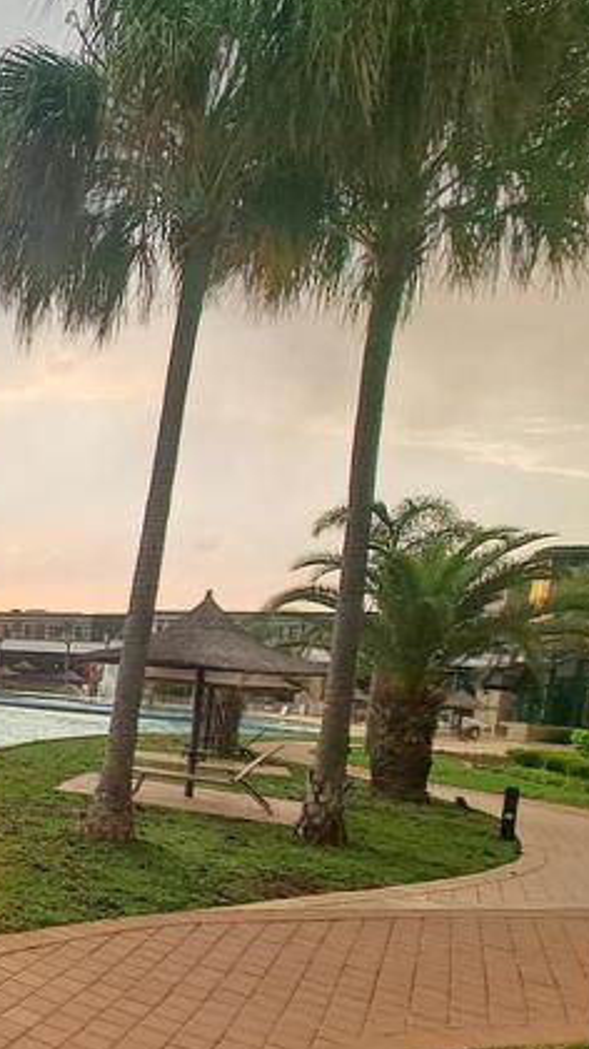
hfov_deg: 26.2
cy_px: 694
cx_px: -354
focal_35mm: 27
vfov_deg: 68.0
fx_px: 750
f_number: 2.2
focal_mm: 1.74
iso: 50
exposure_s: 1/278
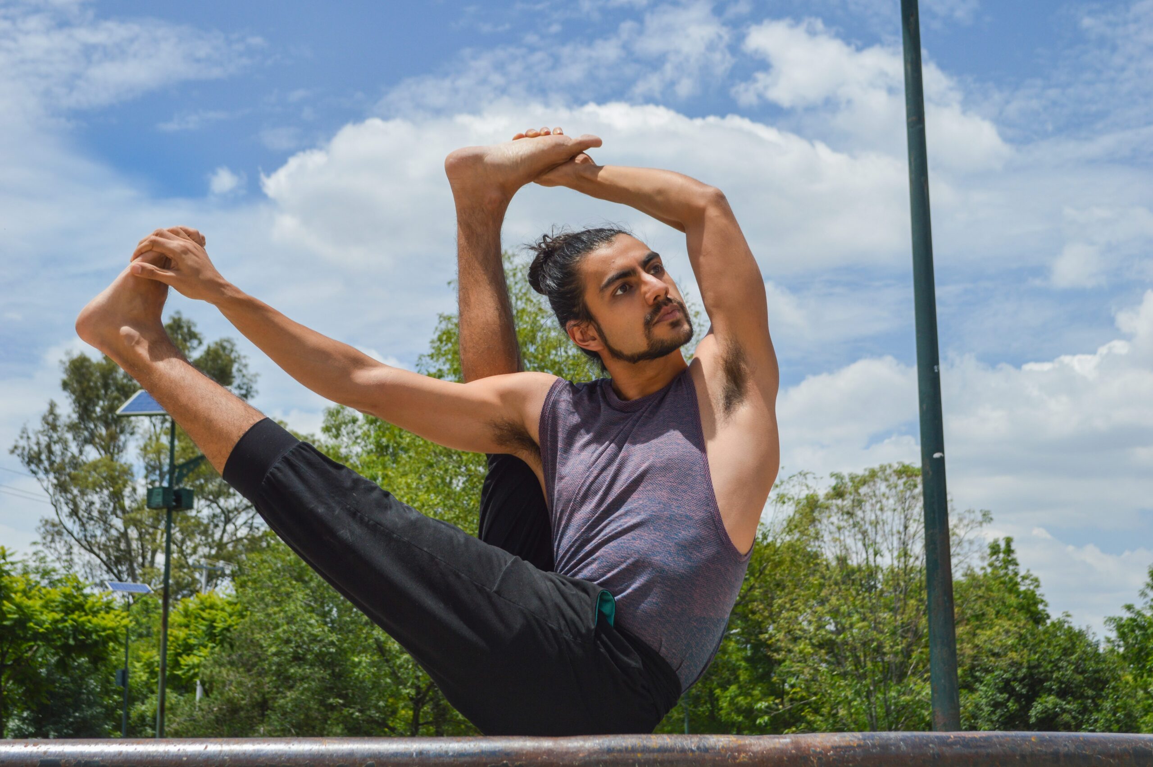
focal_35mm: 52
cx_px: 576
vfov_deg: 25.7
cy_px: 384
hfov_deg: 37.9
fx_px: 1680
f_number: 6.3
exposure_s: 1/1000
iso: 200
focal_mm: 35
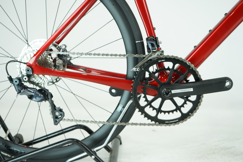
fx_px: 283
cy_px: 81
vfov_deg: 31.9
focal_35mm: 42
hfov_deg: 46.4
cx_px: 122
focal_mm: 42
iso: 1600
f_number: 5.6
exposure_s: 1/200
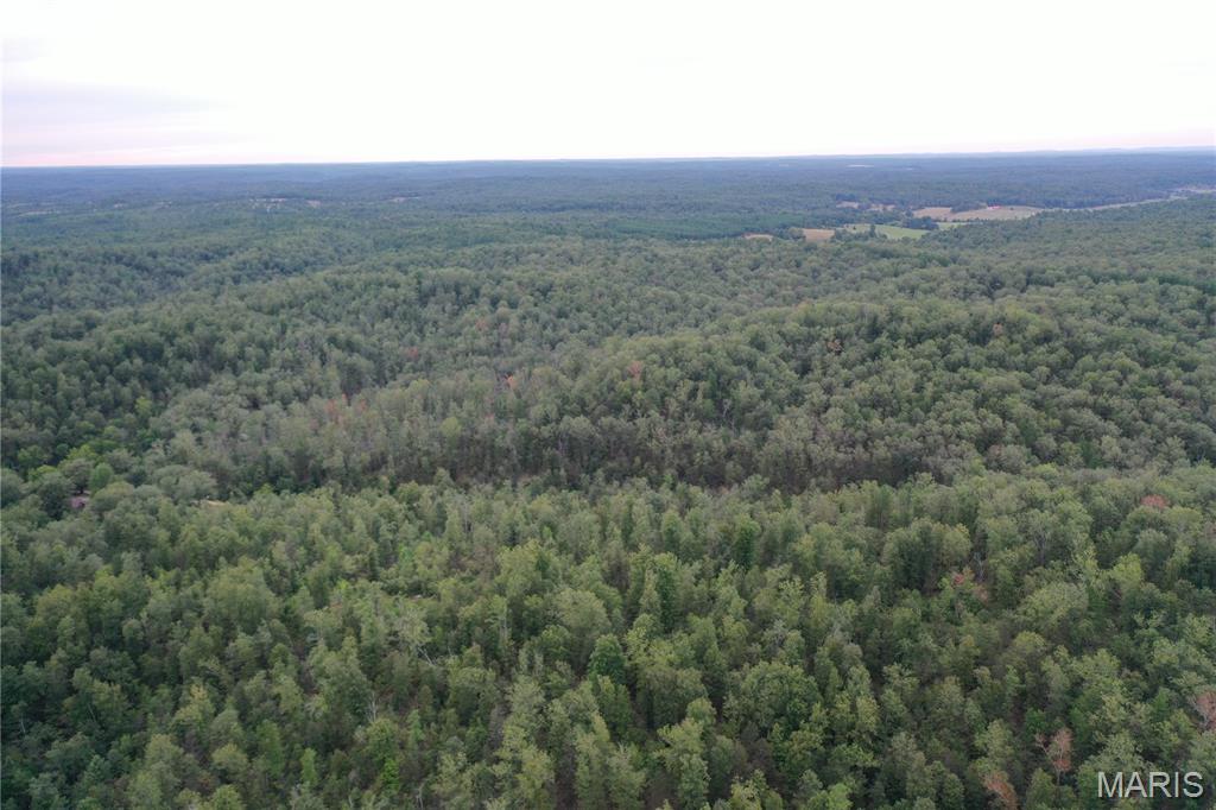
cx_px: 608
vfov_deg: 46.4
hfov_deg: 65.5
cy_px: 405
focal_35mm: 28
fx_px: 945
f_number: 2.8
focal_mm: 10.26
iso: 100
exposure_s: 1/15
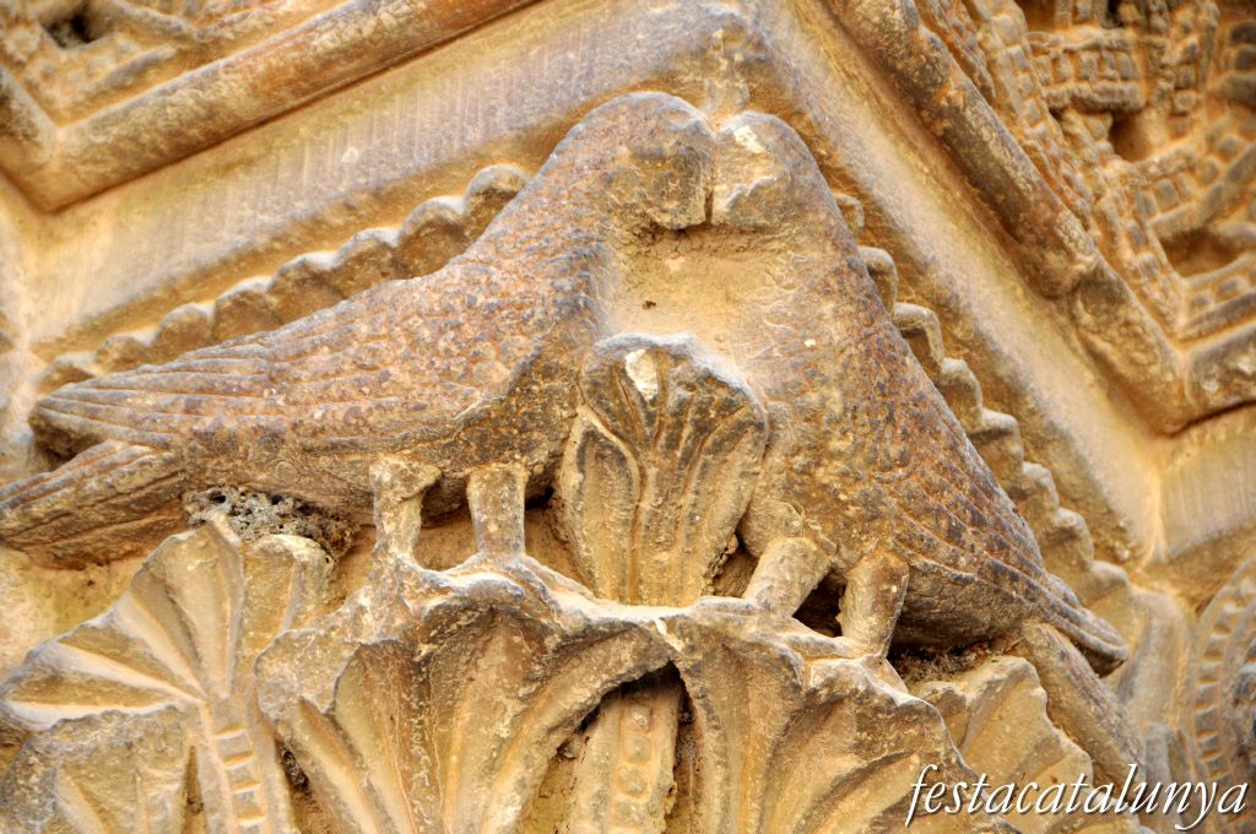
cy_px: 417
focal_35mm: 255
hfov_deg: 8.1
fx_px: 8885
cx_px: 628
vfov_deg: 5.4
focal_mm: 170
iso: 500
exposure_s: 1/250
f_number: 5.6
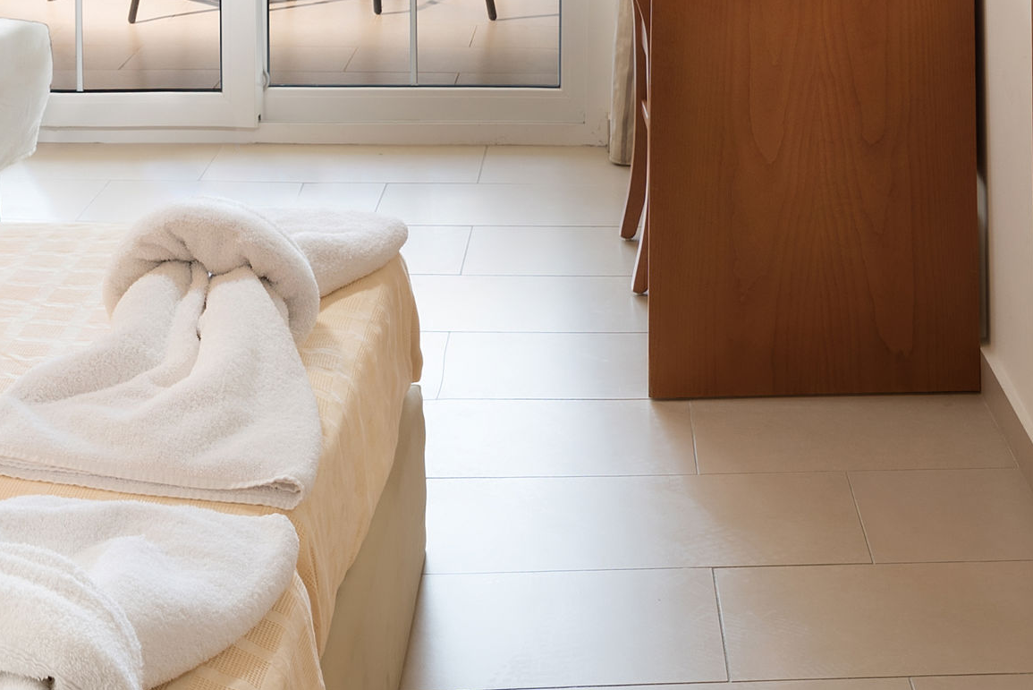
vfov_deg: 24.0
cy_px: -149
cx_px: -161
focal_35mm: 51
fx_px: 1464
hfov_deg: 32.9
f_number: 8
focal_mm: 16
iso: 125
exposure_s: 1/25
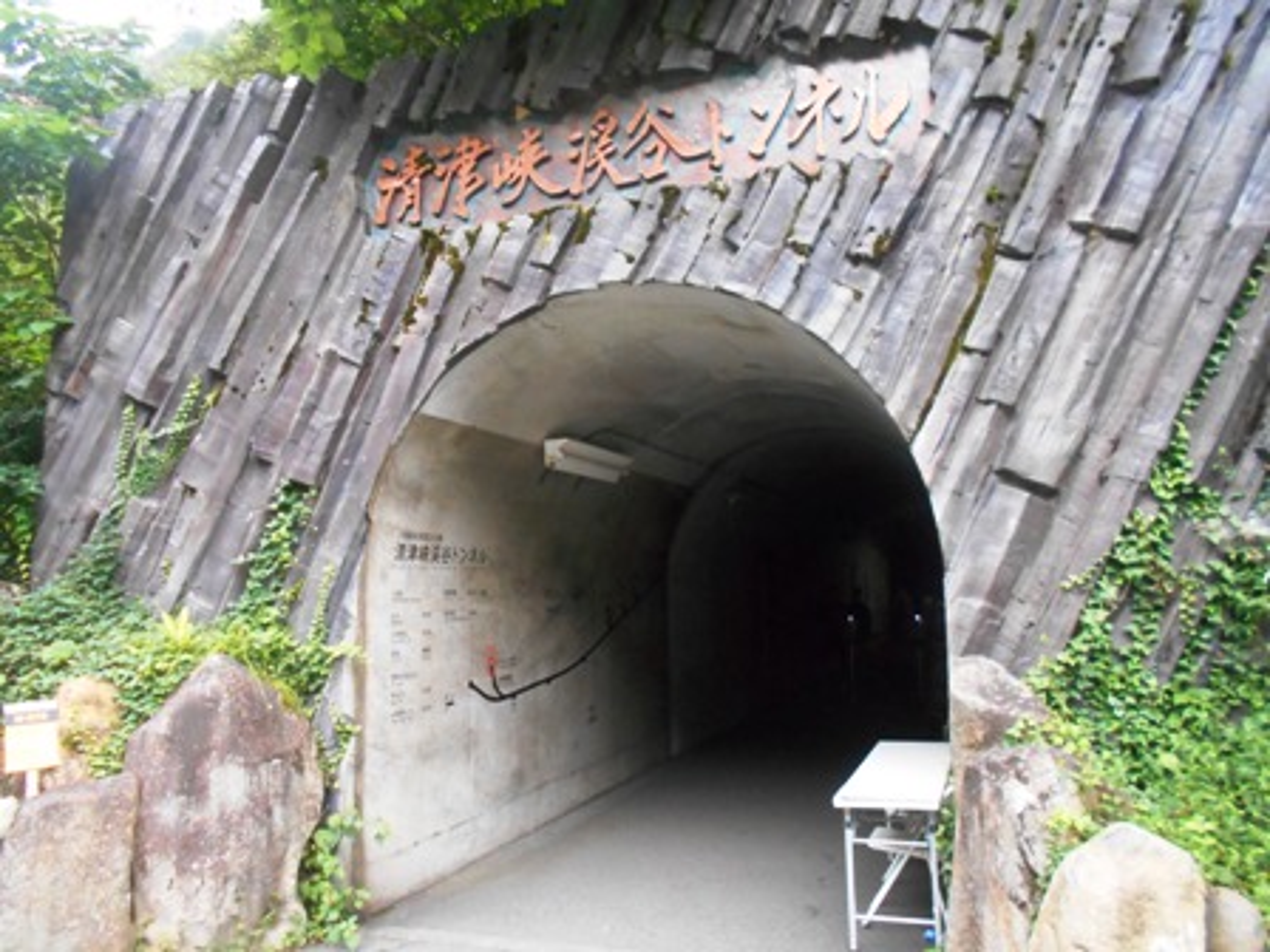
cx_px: 635
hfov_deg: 67.3
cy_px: 476
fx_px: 954
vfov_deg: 53.1
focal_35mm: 26
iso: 800
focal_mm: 4.6
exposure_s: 1/250
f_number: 3.2
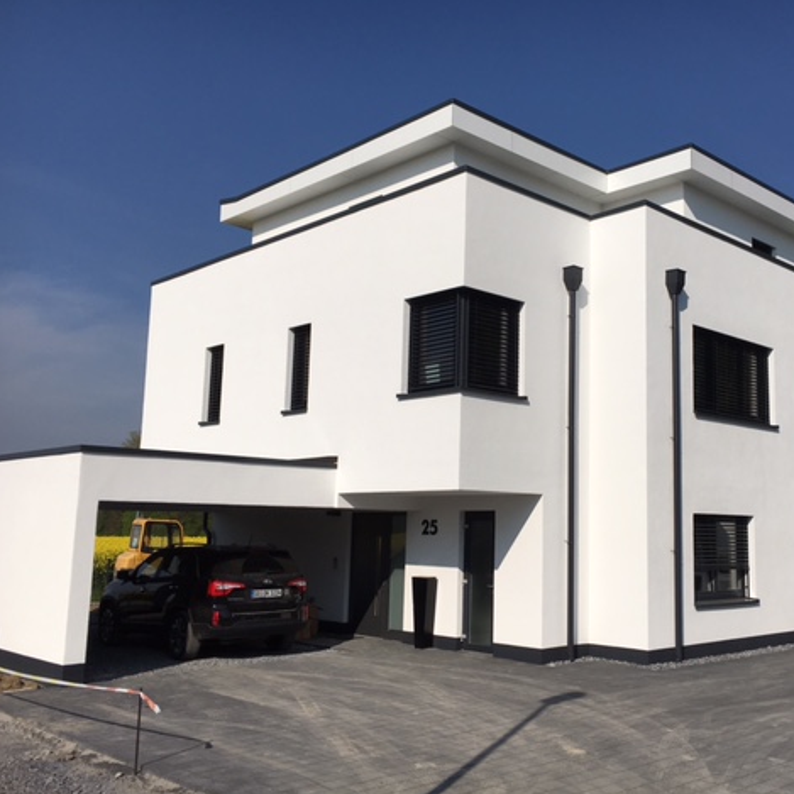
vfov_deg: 47.2
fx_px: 908
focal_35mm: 35
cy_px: 396
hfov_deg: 46.6
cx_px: 513
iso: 25
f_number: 2.2
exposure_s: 1/4808
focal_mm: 4.15
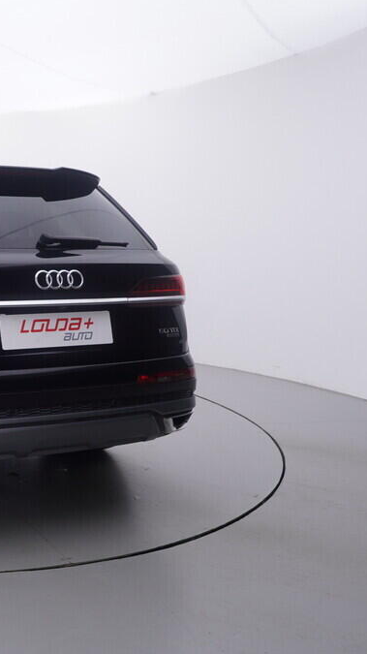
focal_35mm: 36
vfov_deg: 55.6
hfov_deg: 27.8
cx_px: -100
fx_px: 620
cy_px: 327
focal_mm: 15
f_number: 5
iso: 200
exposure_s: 1/80
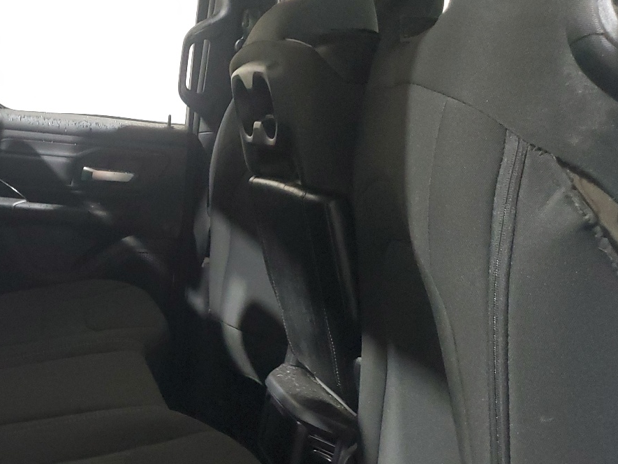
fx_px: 839
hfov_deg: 38.4
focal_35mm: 47
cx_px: 98
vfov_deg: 30.5
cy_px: 337
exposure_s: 1/30
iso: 324
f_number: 1.5
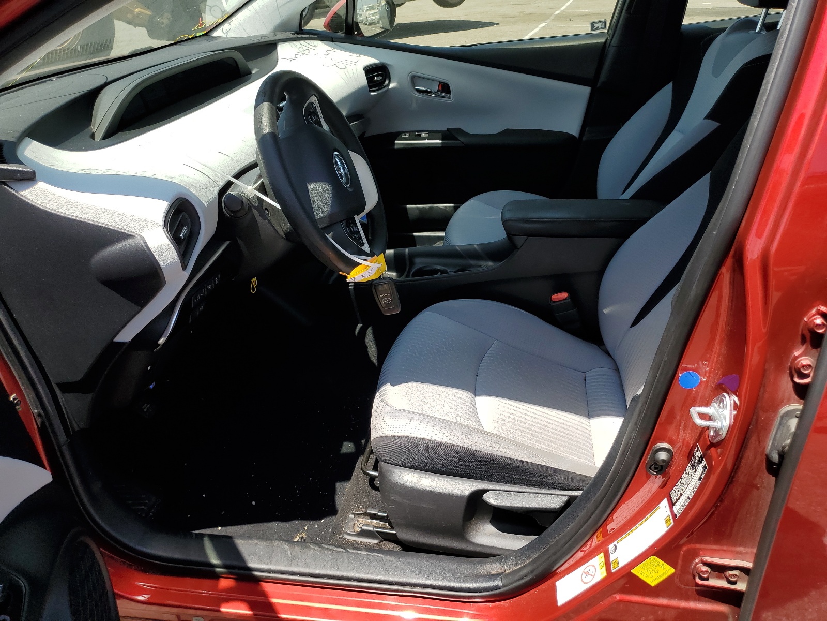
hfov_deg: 67.3
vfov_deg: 53.1
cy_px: 310
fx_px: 621
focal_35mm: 26
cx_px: 414
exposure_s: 1/1667
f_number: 1.5
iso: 50
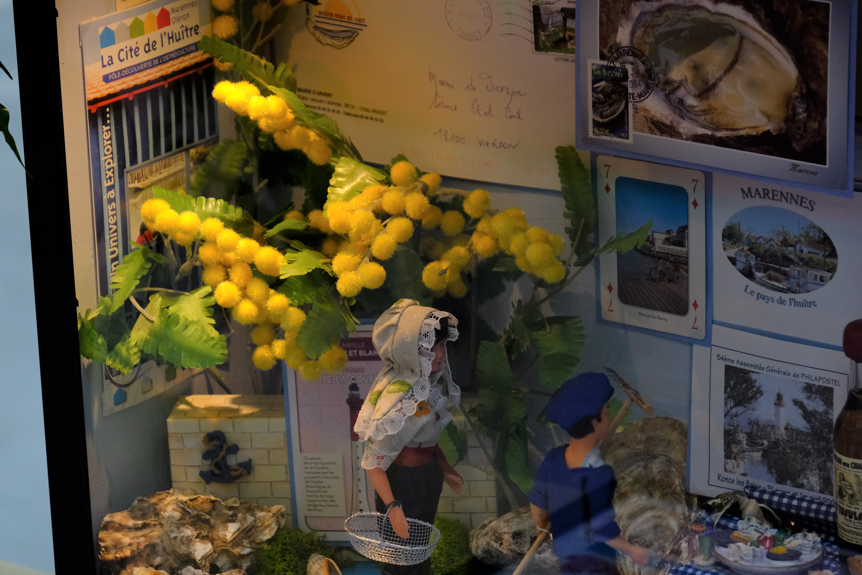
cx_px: 431
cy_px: 288
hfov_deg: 15.5
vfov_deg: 10.4
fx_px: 3160
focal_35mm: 132
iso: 1600
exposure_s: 1/240
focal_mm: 88.2
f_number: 5.6
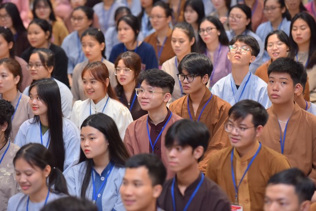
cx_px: 158
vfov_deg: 9.1
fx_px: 1316
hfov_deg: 13.7
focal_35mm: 150
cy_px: 106
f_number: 3.5
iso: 1000
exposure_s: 1/160
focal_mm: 150
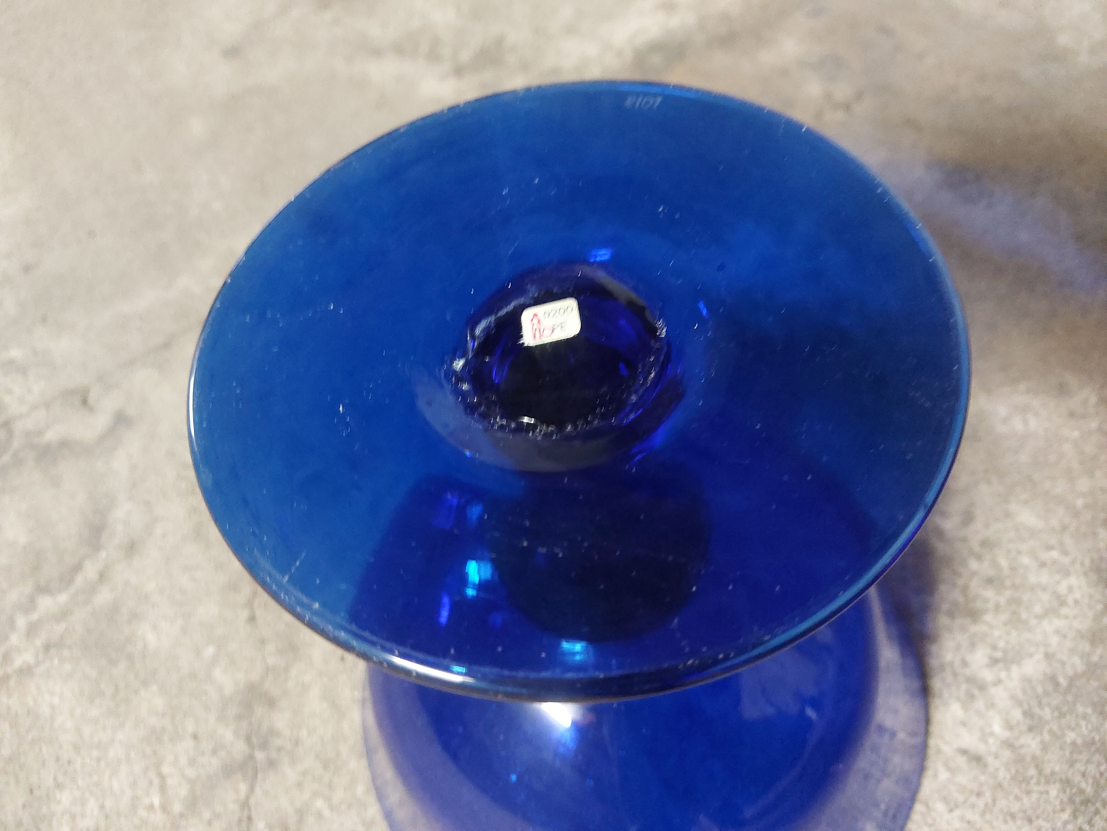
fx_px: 768
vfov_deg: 56.8
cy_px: 416
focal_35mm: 24
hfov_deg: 71.6
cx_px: 554
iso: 800
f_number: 1.8
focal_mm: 5.23
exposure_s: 1/20
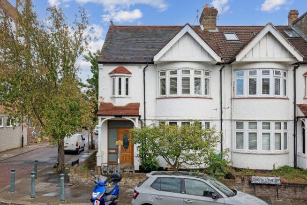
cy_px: 102
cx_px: 154
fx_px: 264
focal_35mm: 31
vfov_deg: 42.3
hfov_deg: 60.3
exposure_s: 1/500
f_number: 8
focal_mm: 21
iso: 400
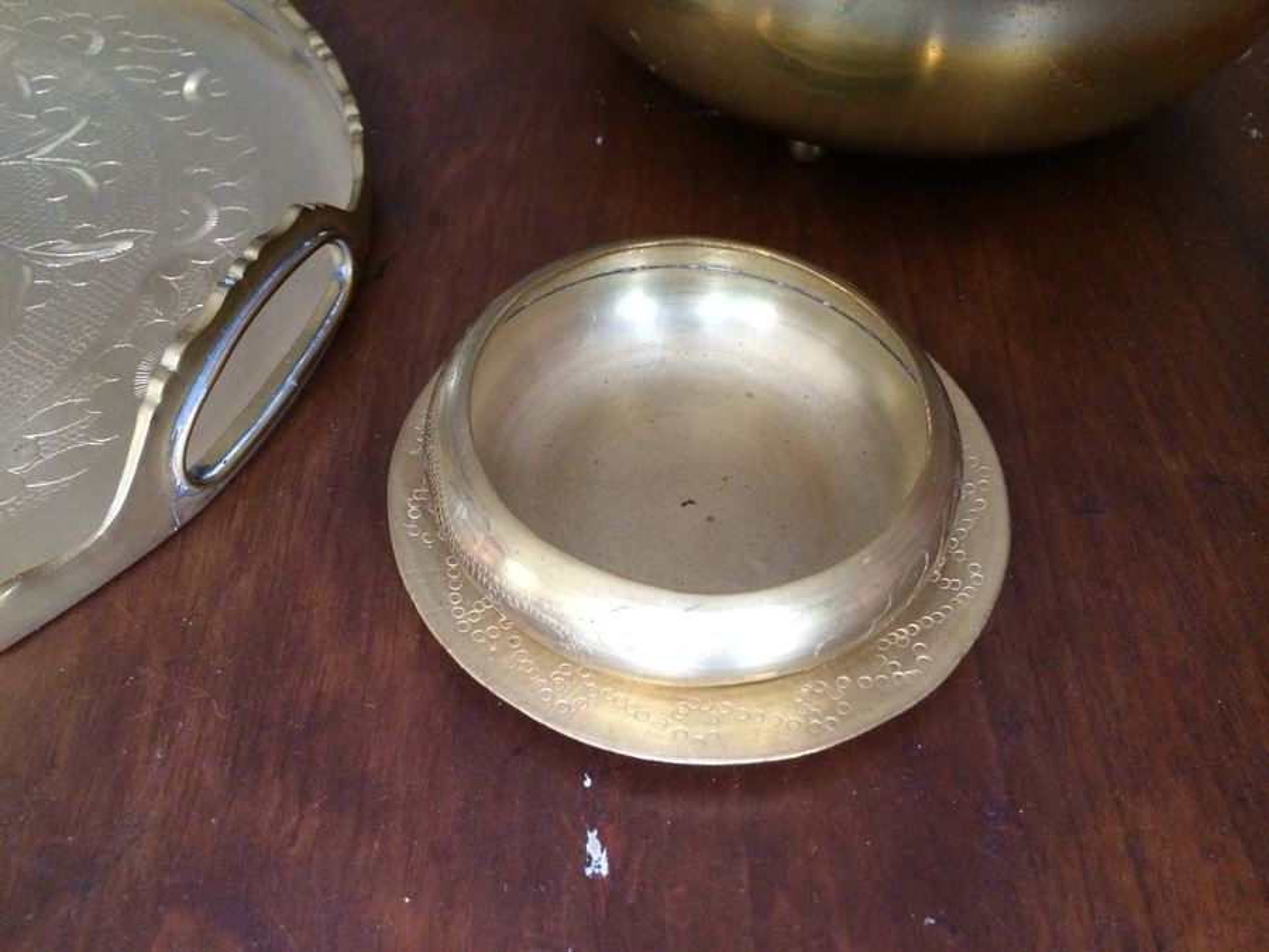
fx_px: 1100
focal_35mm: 30
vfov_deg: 46.8
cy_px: 476
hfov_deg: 60.0
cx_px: 634
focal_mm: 4.12
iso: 320
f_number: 2.2
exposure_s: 1/30
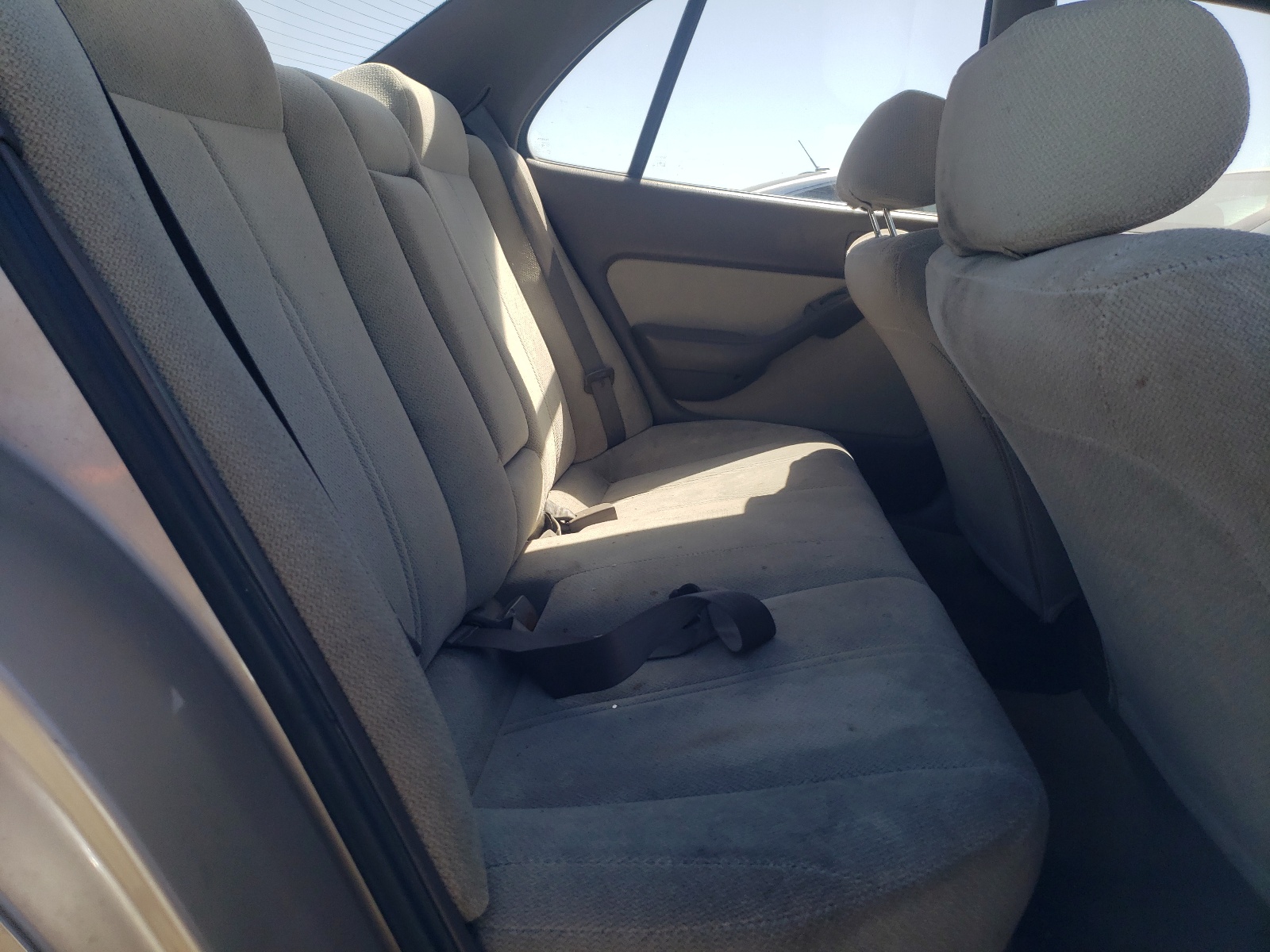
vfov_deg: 53.1
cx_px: 635
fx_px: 954
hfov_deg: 67.3
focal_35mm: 26
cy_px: 476
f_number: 1.5
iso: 50
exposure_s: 1/1429
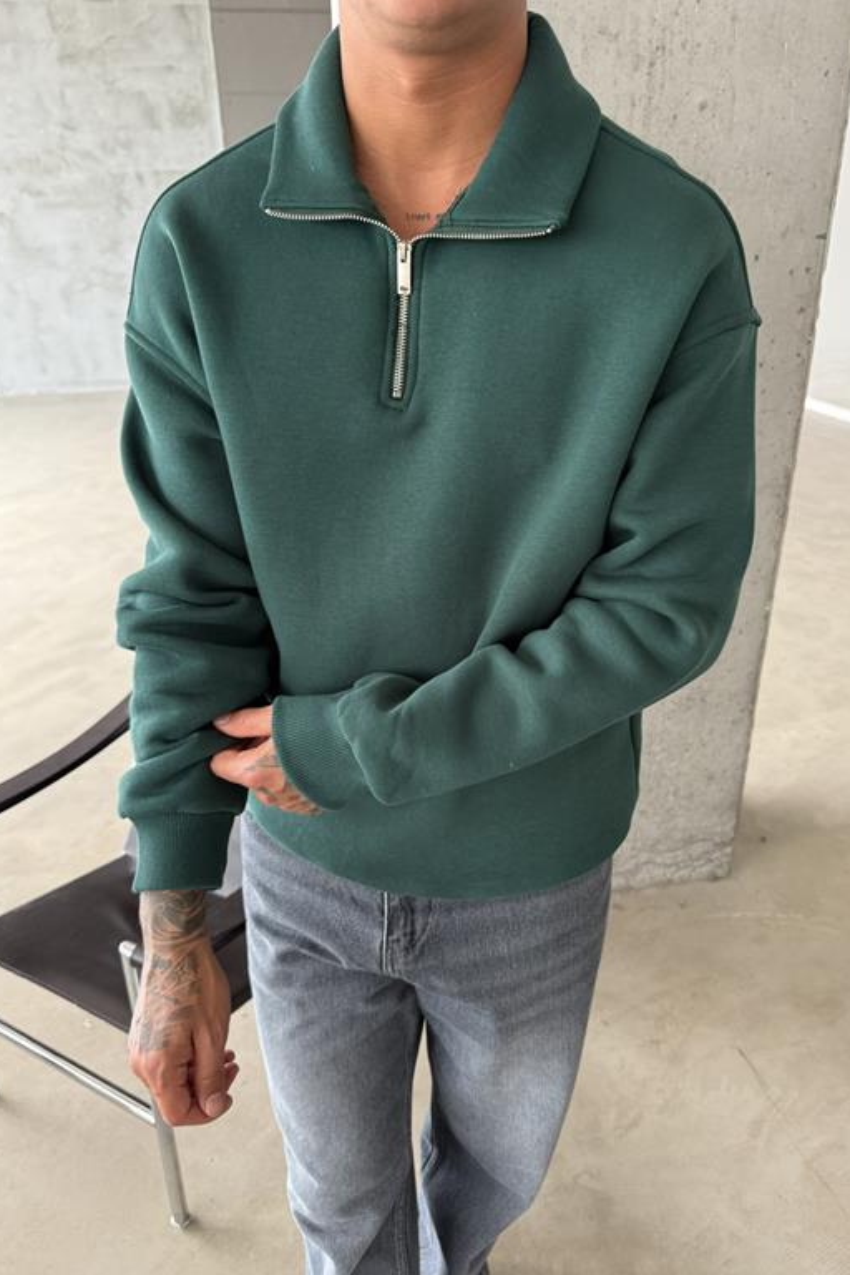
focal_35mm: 26
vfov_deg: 69.4
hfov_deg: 49.5
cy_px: 651
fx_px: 921
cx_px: 435
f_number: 1.78
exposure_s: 1/63
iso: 200
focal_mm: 6.76
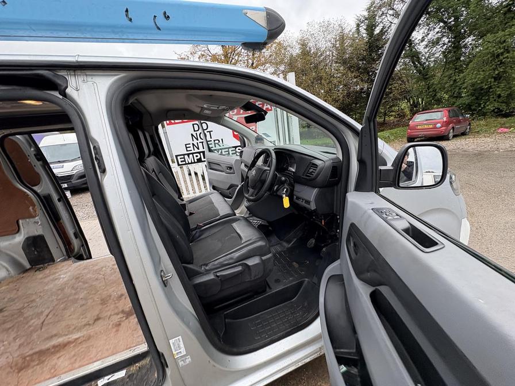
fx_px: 208
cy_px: 193
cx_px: 258
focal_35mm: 14
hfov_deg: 102.1
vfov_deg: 85.7
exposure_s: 1/99
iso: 80
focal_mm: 2.22
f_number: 2.2
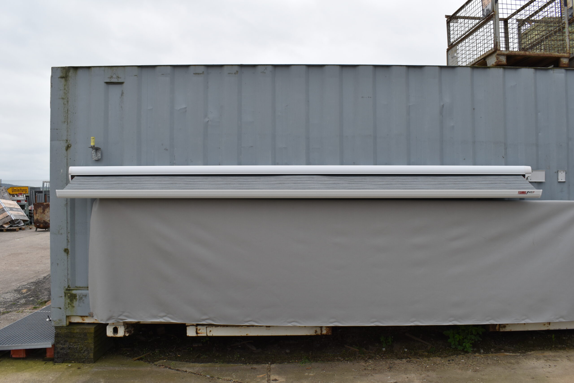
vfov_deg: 43.6
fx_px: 478
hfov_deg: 61.9
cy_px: 192
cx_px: 287
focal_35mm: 30
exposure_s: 1/250
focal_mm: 20
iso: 200
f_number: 8
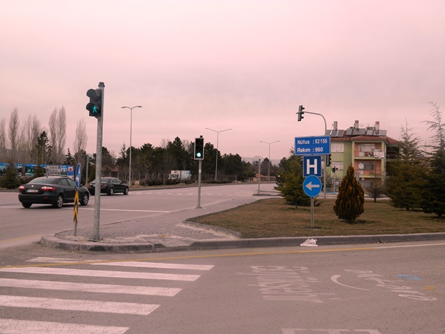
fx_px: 527
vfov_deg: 35.1
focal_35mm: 41
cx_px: 222
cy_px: 167
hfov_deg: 45.8
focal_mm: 7.3
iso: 80
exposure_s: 1/500
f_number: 3.5
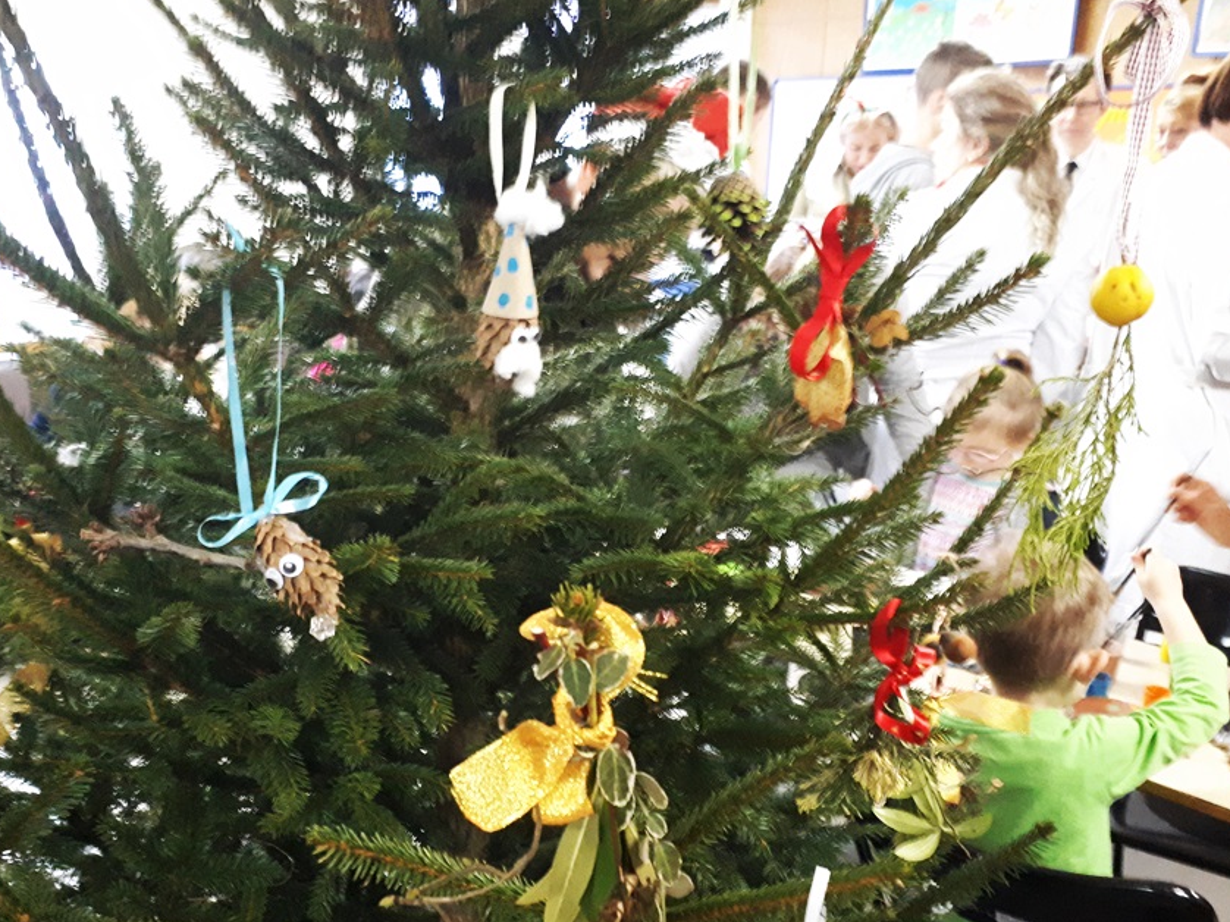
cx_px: 523
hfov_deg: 55.1
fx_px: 1172
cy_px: 505
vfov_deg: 42.9
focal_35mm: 33
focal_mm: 3.6
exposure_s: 1/17
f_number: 1.9
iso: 640
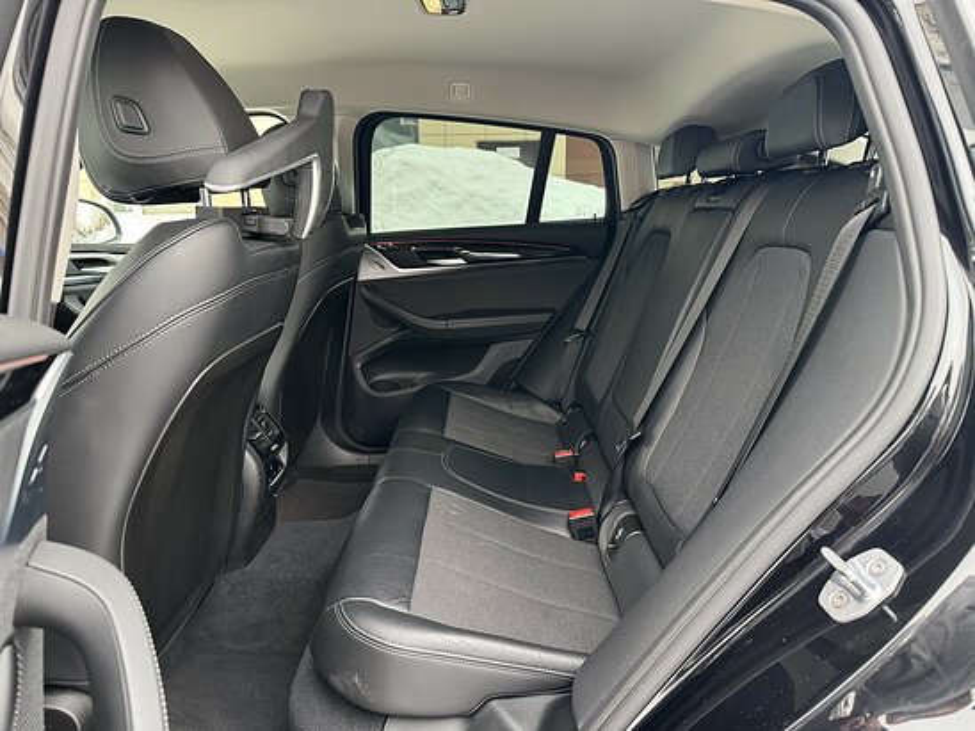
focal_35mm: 24
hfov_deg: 71.6
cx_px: 488
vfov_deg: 56.8
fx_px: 676
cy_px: 366
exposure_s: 1/60
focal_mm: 6.76
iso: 320
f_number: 1.78
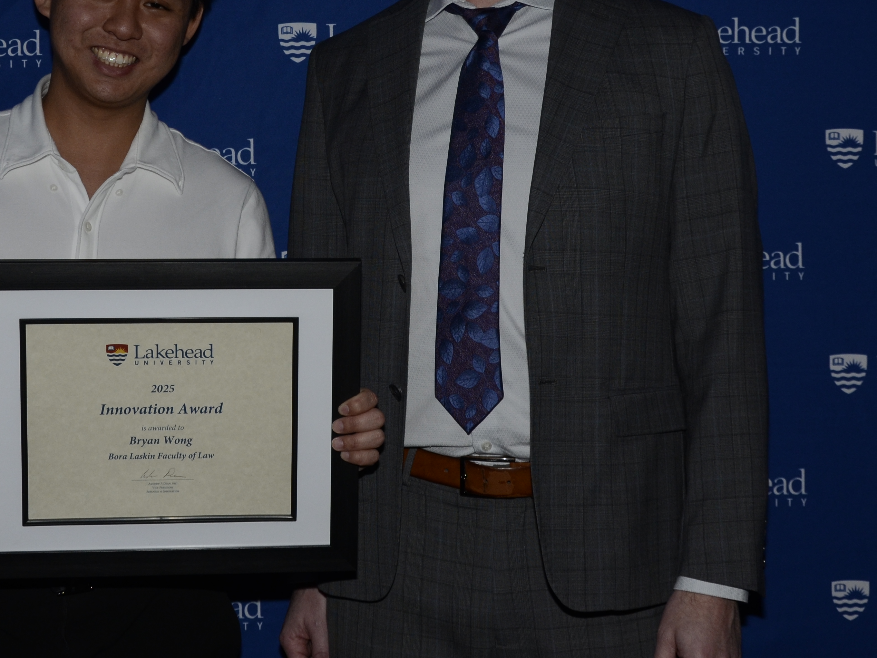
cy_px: 168
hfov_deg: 28.9
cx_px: 369
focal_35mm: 67
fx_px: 1698
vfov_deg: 21.7
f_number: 5.6
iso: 400
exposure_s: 1/200
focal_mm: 24
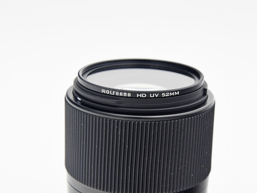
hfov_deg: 18.5
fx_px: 787
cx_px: 141
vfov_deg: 14.0
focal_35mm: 106
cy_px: 96
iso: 1600
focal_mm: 65
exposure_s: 1/200
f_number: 8
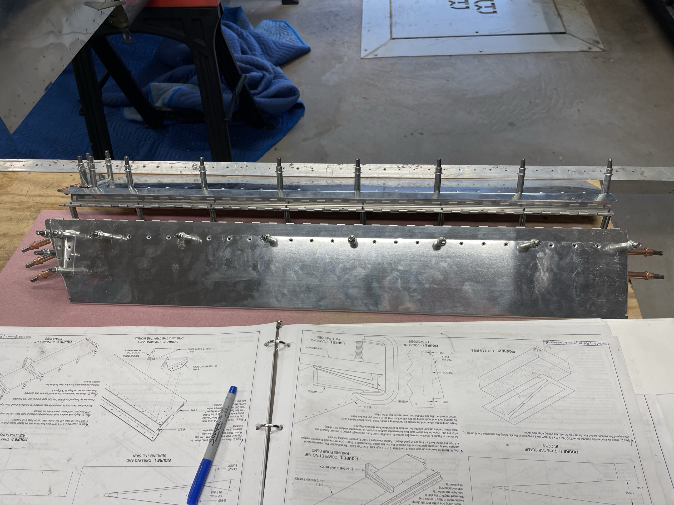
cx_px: 337
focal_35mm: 26
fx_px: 506
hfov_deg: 67.3
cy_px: 252
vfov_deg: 53.1
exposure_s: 1/120
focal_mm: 5.1
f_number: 1.6
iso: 50
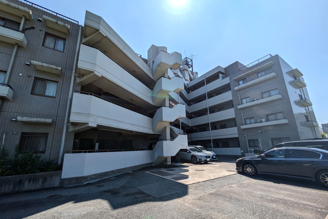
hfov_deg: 100.4
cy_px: 115
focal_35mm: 15
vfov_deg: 77.3
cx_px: 162
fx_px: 137
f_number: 2.2
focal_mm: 1.83
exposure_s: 1/5348
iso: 49
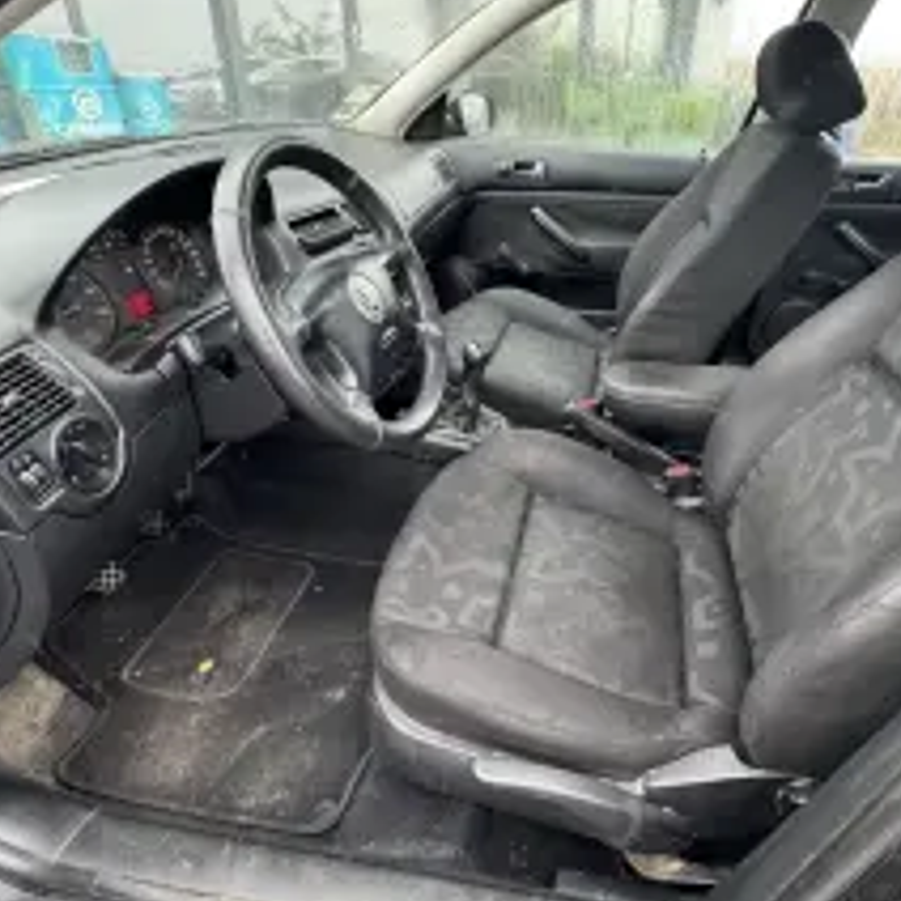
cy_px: 404
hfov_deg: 71.3
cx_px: 544
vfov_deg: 71.9
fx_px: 618
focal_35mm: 21
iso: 400
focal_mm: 2.22
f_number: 2.2
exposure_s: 1/60
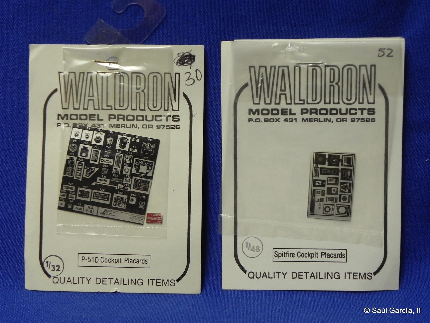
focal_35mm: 52
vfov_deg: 28.0
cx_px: 215
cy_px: 162
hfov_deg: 36.8
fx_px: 646
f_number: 3.5
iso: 164
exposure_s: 1/30
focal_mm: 9.2
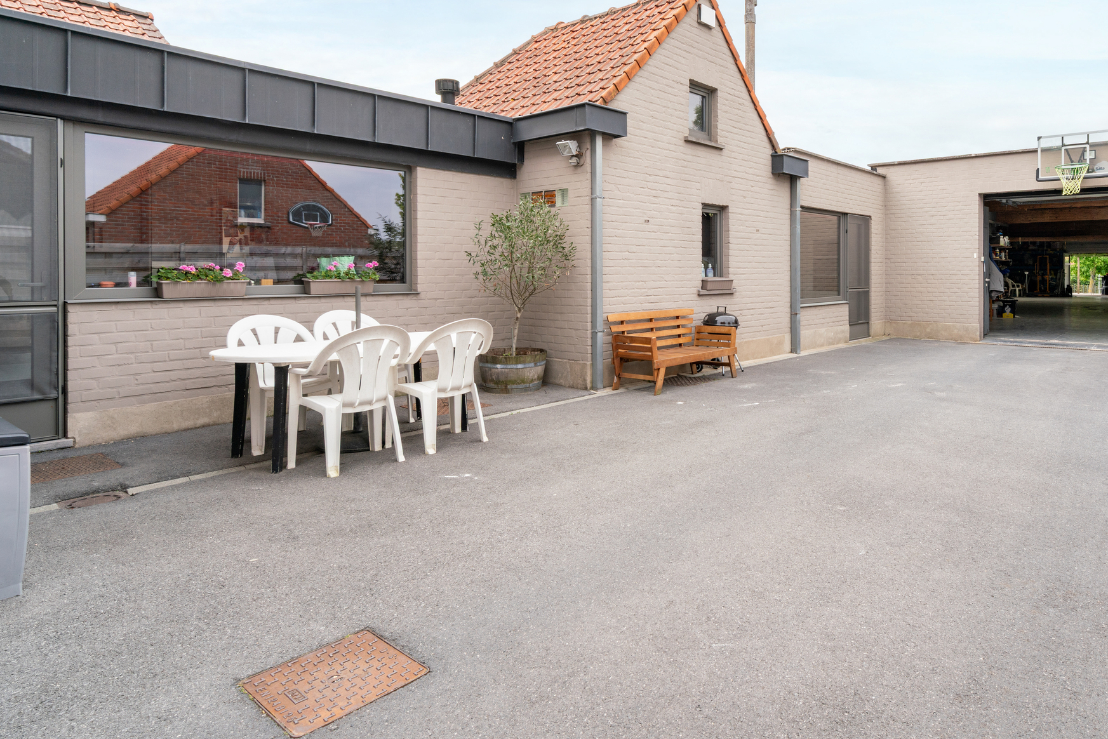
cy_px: 291
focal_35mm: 22
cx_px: 697
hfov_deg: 77.1
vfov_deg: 56.7
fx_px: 677
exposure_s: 1/100
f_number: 11
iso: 250
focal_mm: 16
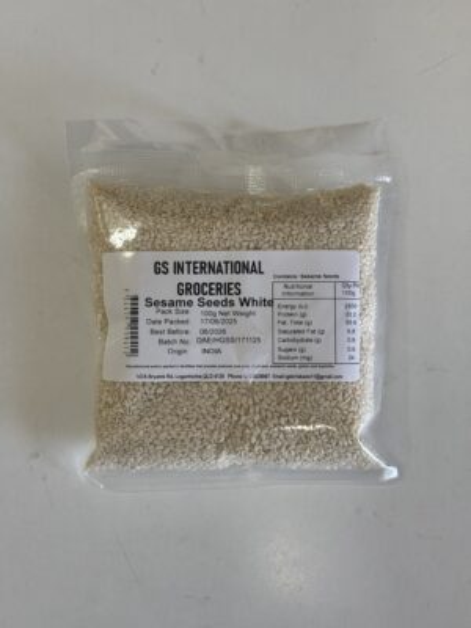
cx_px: 236
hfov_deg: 28.0
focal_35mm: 52
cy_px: 314
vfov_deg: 36.8
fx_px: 943
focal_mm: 5.96
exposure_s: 1/50
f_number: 1.6
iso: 32
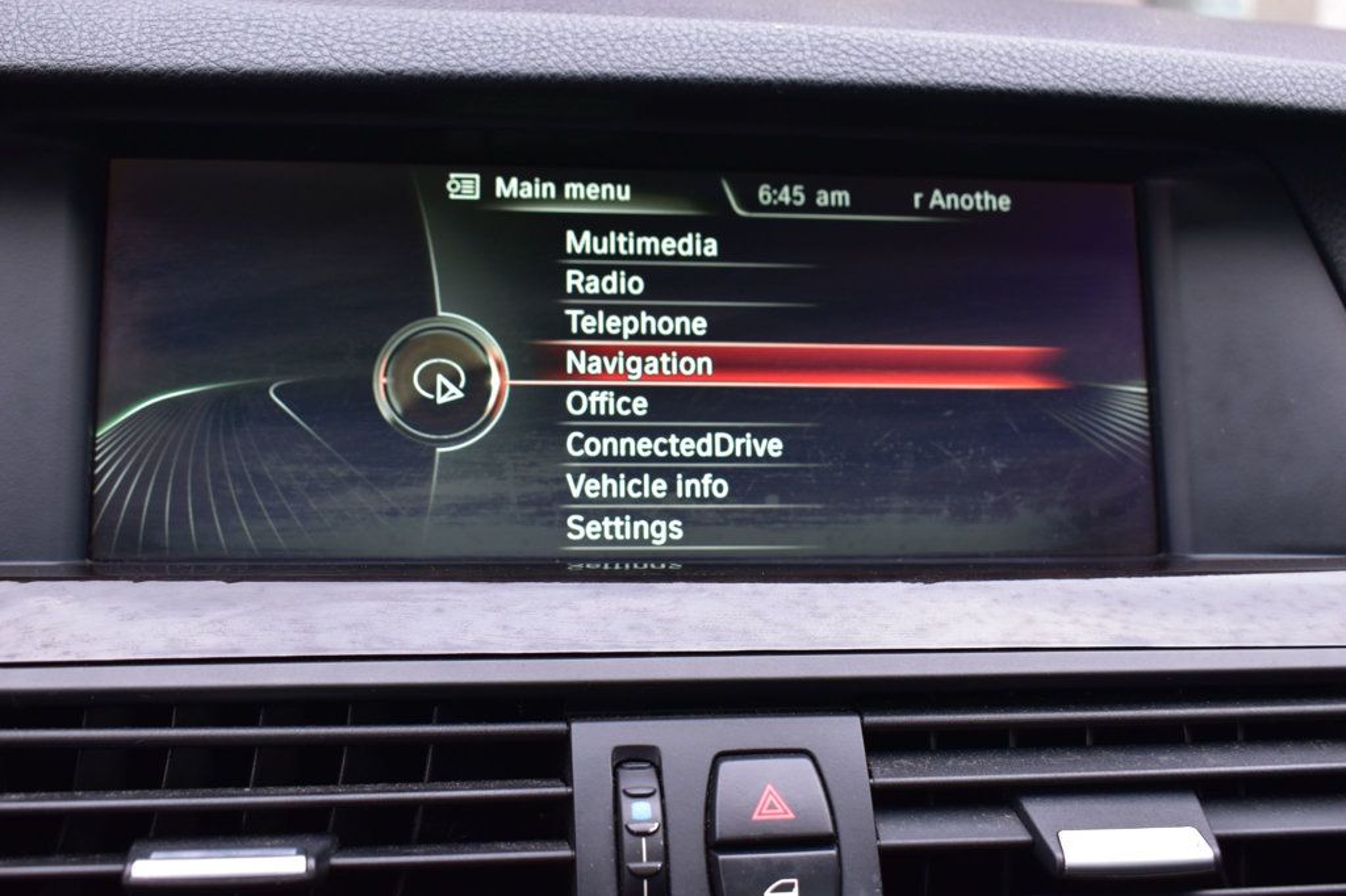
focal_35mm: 40
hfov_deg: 47.9
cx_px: 673
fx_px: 1514
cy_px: 448
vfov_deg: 33.0
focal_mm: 27
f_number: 6.3
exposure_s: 1/15
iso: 500
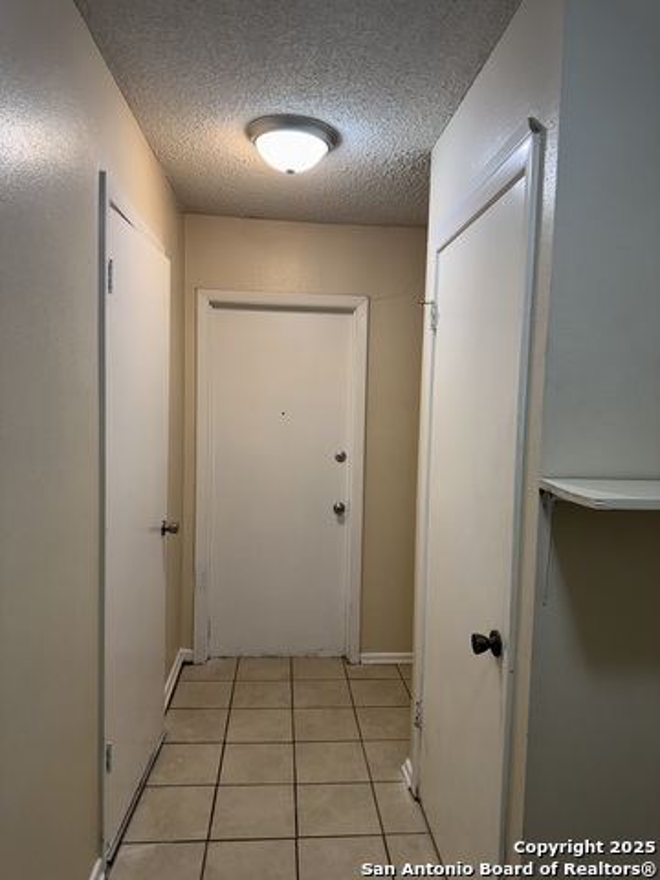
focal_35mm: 24
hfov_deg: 56.8
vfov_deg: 71.6
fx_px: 610
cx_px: 330
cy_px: 440
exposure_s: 1/120
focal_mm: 6.76
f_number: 1.78
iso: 160
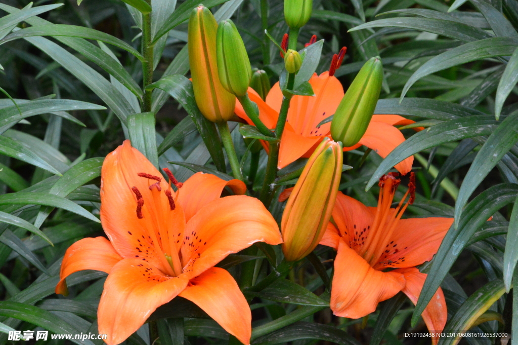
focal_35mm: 255
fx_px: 3666
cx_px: 259
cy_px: 172
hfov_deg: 8.1
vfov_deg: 5.4
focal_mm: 170
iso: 2800
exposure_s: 1/250
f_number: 20
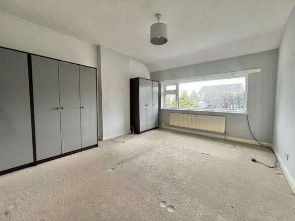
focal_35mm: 13
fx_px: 111
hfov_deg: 106.2
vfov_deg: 89.9
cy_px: 110
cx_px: 148
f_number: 1.8
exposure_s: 1/94
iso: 250
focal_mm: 1.57
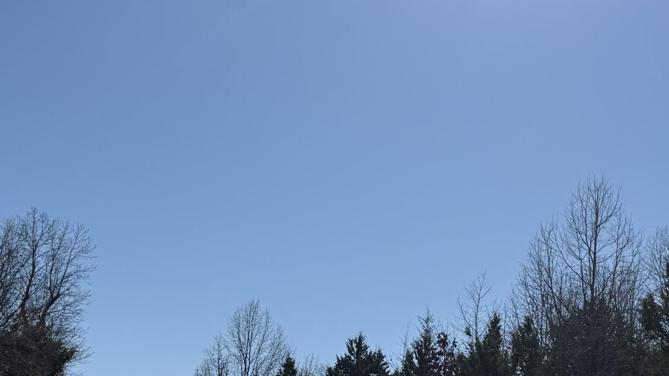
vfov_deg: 17.2
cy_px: 261
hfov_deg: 30.1
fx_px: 1241
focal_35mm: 70
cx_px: 368
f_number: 1.78
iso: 80
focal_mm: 6.76
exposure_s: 1/10309
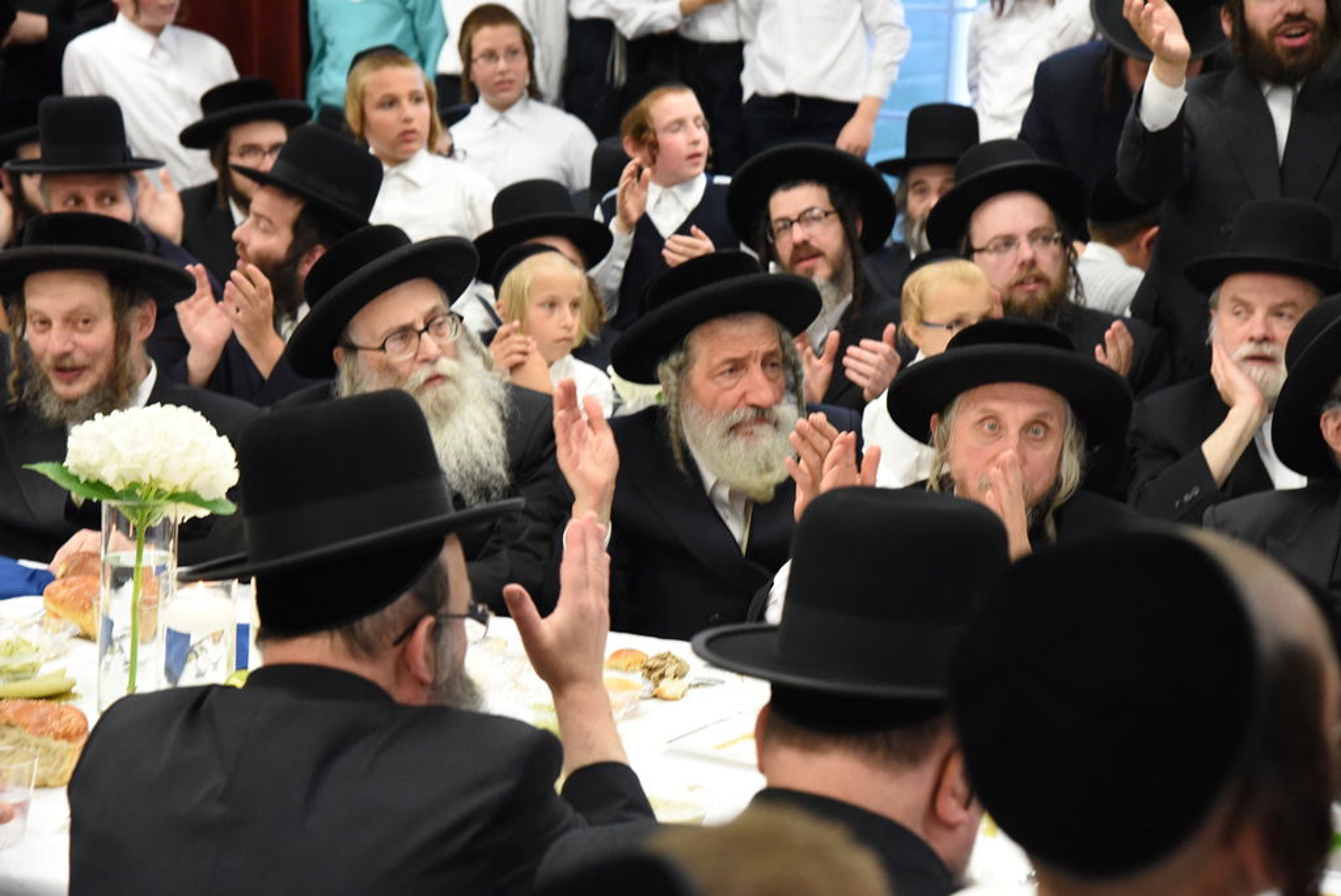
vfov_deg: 16.7
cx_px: 670
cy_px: 448
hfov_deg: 24.7
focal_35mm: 82
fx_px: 3056
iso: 6400
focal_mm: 82
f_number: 5.6
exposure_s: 1/250
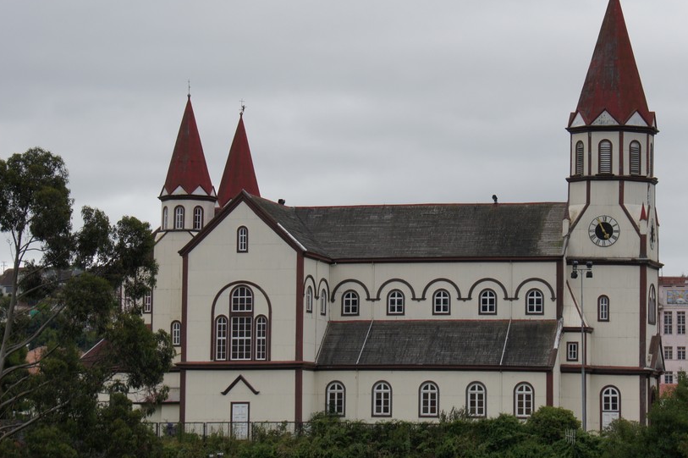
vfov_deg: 9.9
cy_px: 185
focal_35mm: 138
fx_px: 2629
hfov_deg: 14.9
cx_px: 392
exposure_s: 1/320
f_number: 8
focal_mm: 69
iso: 200
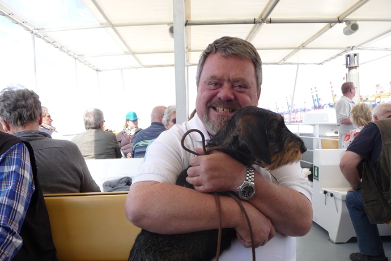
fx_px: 326
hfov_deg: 61.9
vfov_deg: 43.6
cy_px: 140
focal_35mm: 30
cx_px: 194
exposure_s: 1/250
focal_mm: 4.7
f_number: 3.3
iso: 100
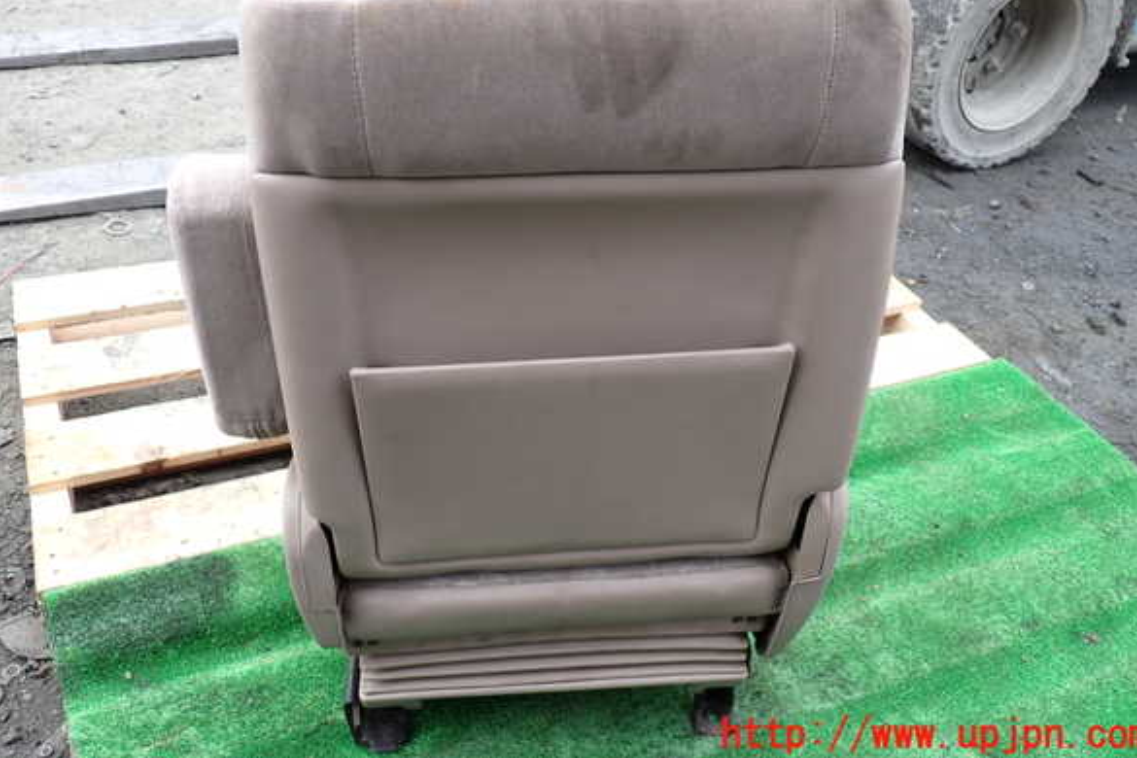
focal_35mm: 32
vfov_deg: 41.0
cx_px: 577
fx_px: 1011
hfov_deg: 58.7
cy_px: 323
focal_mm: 5.4
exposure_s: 1/80
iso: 100
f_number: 2.3
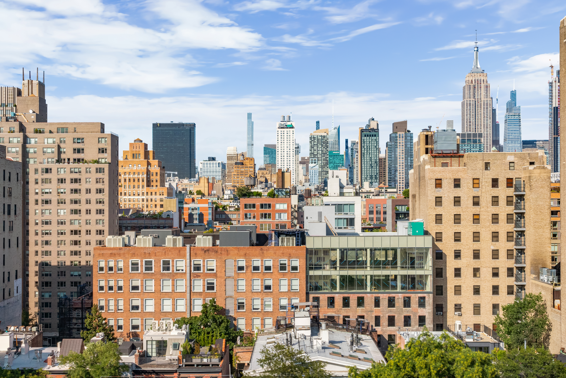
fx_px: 723
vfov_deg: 29.2
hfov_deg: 42.7
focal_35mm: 46
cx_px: 283
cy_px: 189
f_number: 16
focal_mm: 46
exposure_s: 1/800
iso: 2500
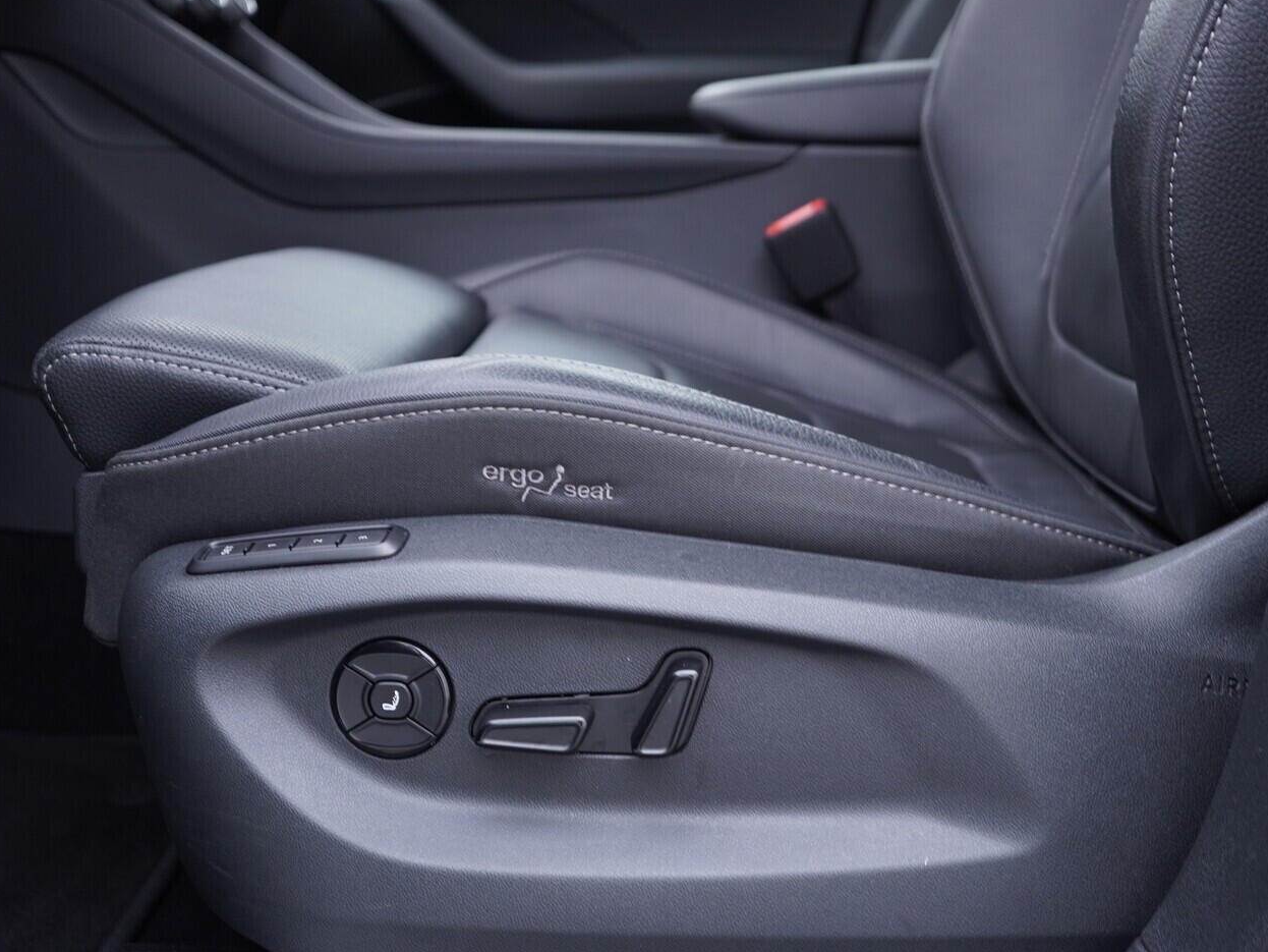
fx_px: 1466
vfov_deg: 36.0
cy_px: 482
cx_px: 640
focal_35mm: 40
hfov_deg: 46.8
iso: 250
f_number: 2.8
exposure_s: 1/40
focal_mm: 24
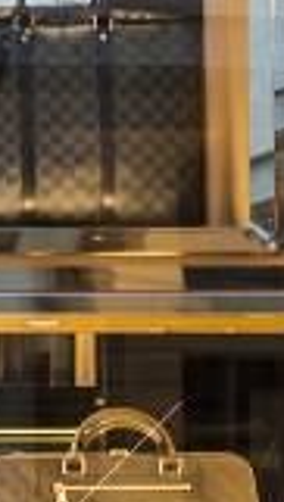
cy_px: 48
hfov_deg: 3.0
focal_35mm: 406
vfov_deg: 5.3
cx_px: -144
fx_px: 5416
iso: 400
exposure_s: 1/60
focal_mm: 48
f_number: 5
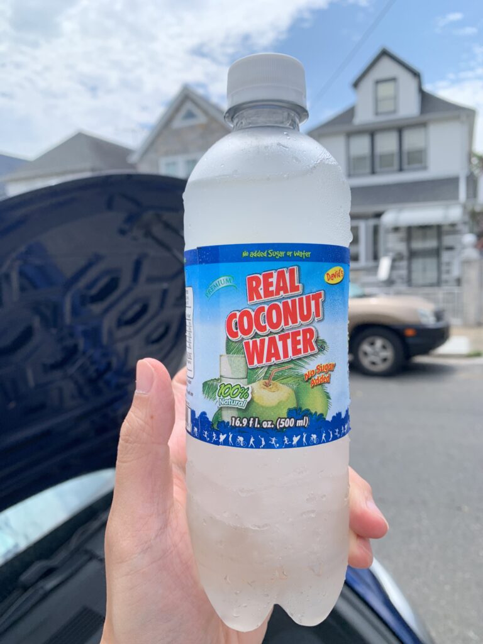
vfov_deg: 67.3
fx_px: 484
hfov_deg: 53.1
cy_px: 322
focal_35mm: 26
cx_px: 242
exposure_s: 1/1513
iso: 25
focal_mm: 4.25
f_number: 1.8
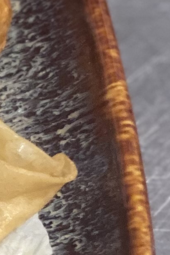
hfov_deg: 3.7
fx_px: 2524
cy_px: 129
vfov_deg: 5.8
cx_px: -344
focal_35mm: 356
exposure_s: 1/33
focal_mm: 6
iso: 200
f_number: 2
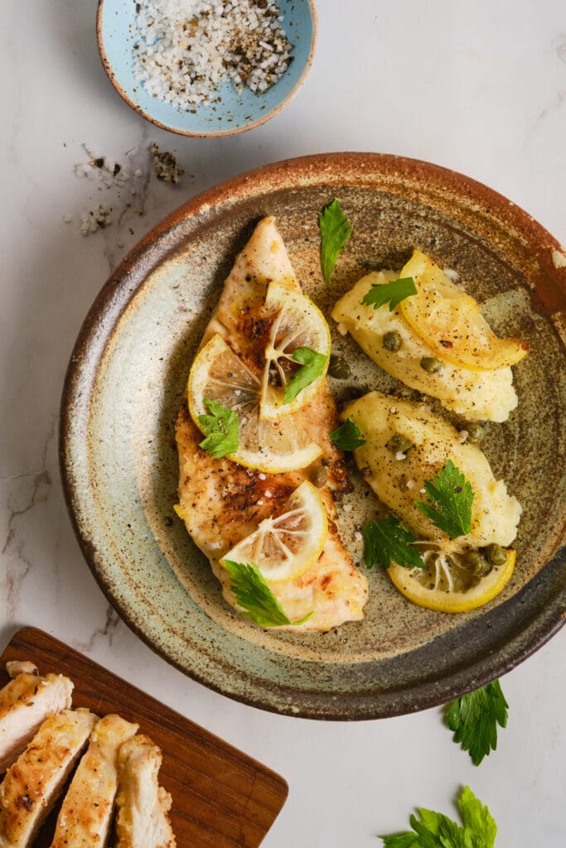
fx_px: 2122
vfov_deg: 22.6
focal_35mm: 90
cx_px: 283
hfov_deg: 15.2
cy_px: 424
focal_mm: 60
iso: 200
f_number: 8
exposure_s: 1/60
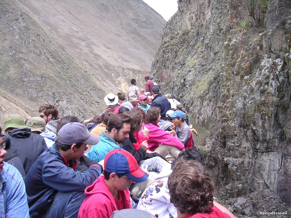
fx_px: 319
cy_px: 109
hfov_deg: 49.0
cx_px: 146
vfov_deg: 37.7
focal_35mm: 38
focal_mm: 5.8
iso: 100
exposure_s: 1/378
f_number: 2.8
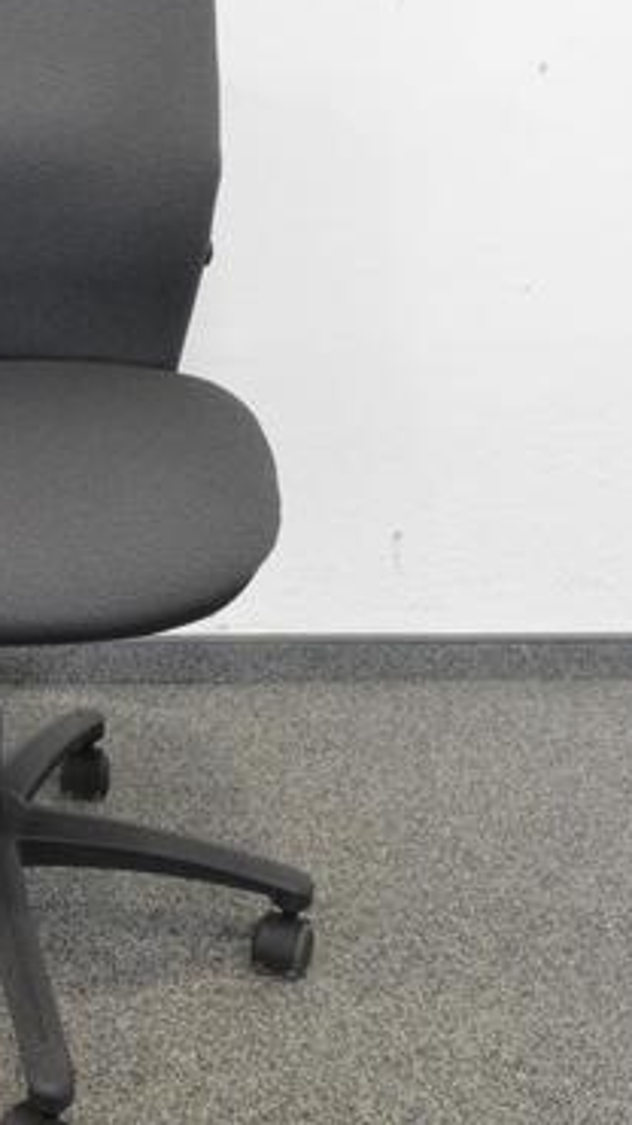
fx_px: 1639
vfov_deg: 37.6
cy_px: 426
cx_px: -58
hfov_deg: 20.8
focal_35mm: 55
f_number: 22
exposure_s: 1/40
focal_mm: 18
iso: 4000
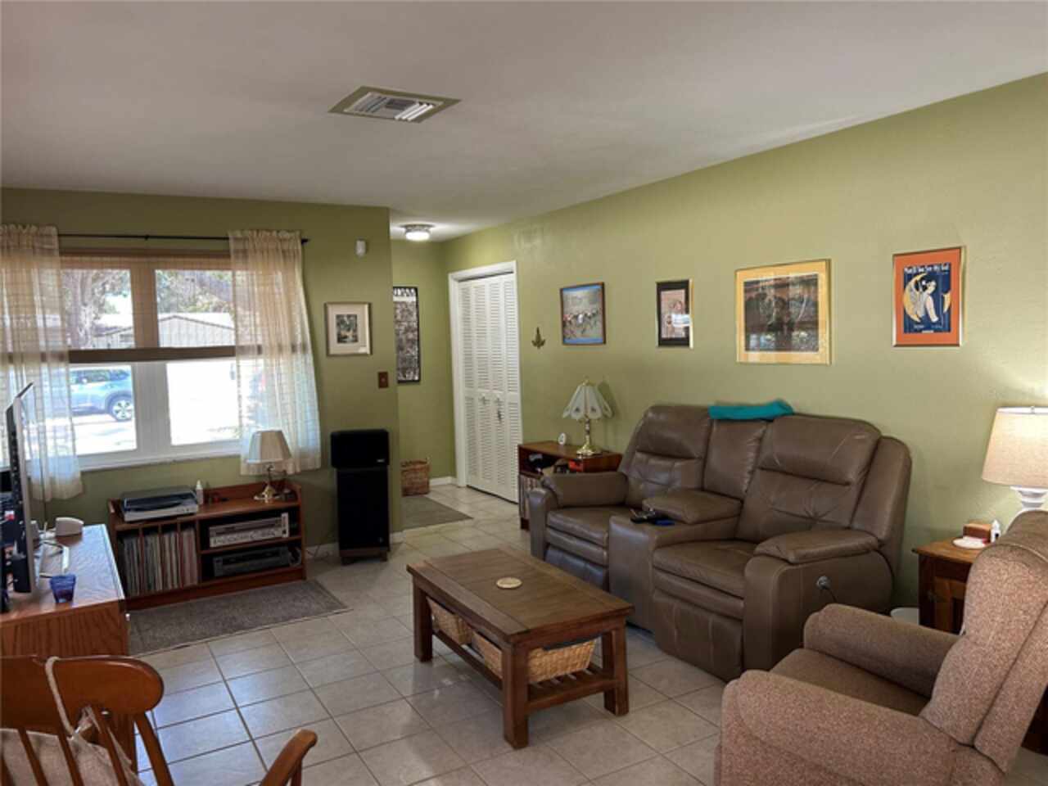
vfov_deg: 53.1
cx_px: 524
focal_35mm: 26
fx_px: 787
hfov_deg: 67.3
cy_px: 393
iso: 125
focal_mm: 5.7
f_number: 1.5
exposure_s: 1/60
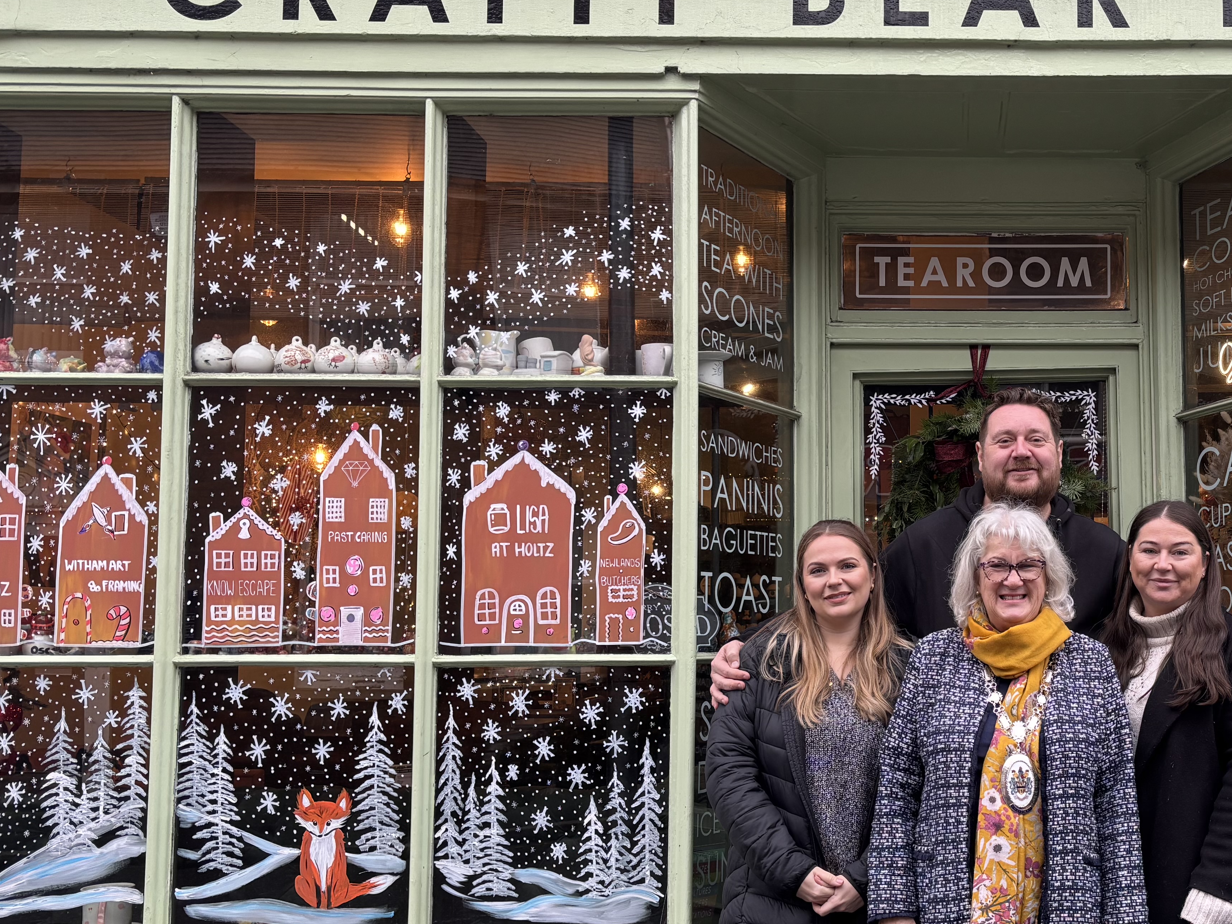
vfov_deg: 33.5
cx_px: 981
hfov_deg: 42.0
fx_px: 1530
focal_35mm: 43
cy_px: 525
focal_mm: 5.96
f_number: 1.6
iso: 80
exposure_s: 1/121
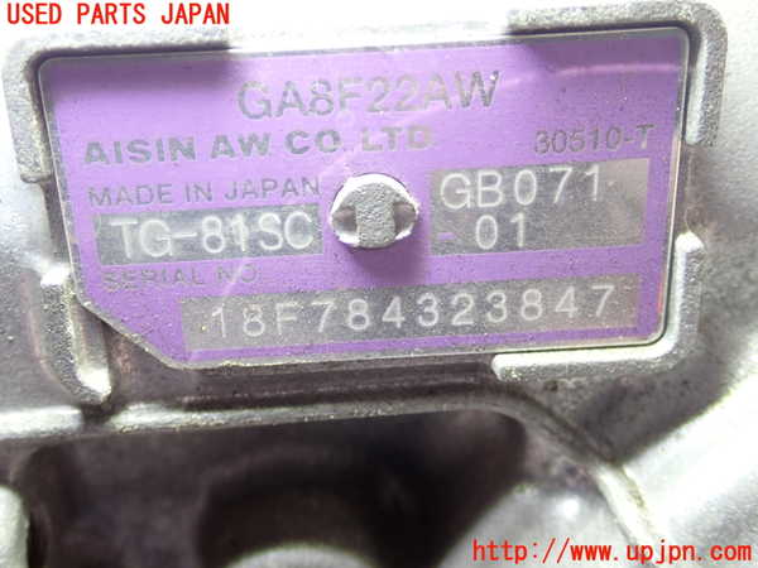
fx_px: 1029
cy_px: 284
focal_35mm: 47
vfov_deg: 30.9
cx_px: 379
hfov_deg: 40.4
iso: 200
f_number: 3.1
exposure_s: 1/100
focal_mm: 8.4
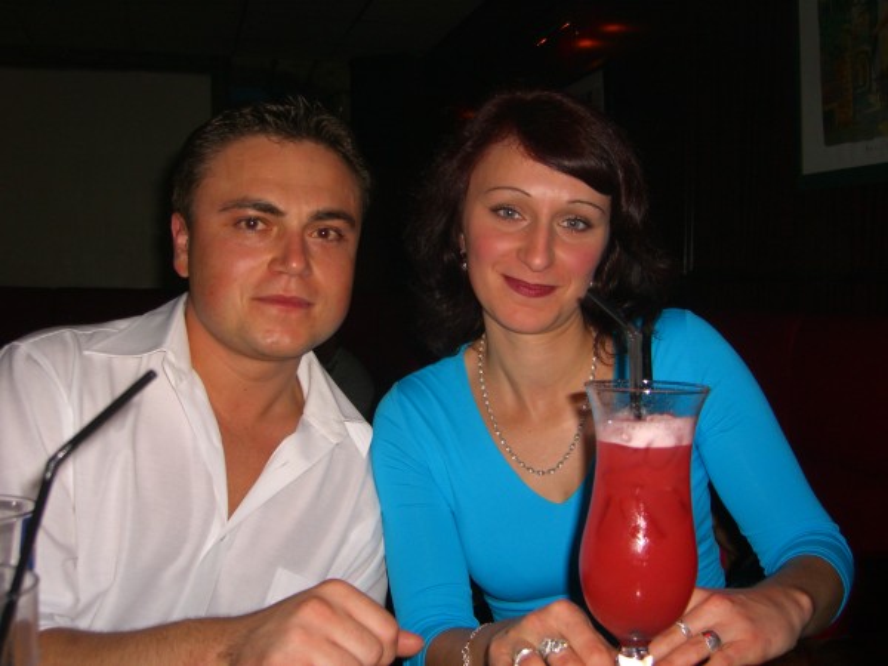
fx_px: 975
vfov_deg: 37.7
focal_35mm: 38
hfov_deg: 49.0
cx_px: 444
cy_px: 333
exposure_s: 1/60
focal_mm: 7.9
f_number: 2.8
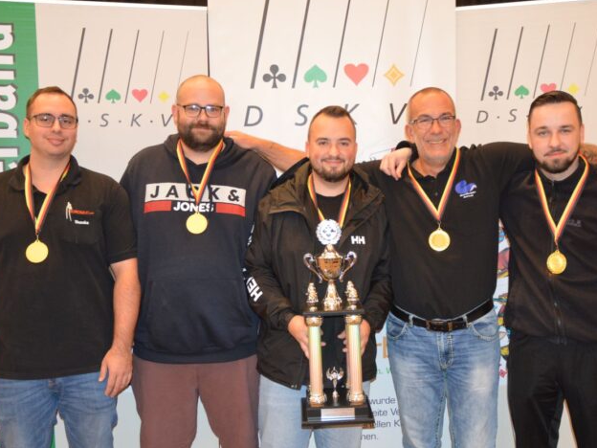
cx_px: 317
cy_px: 220
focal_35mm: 42
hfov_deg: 45.2
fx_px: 717
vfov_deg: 34.7
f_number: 3.8
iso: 1400
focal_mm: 25
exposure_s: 1/60
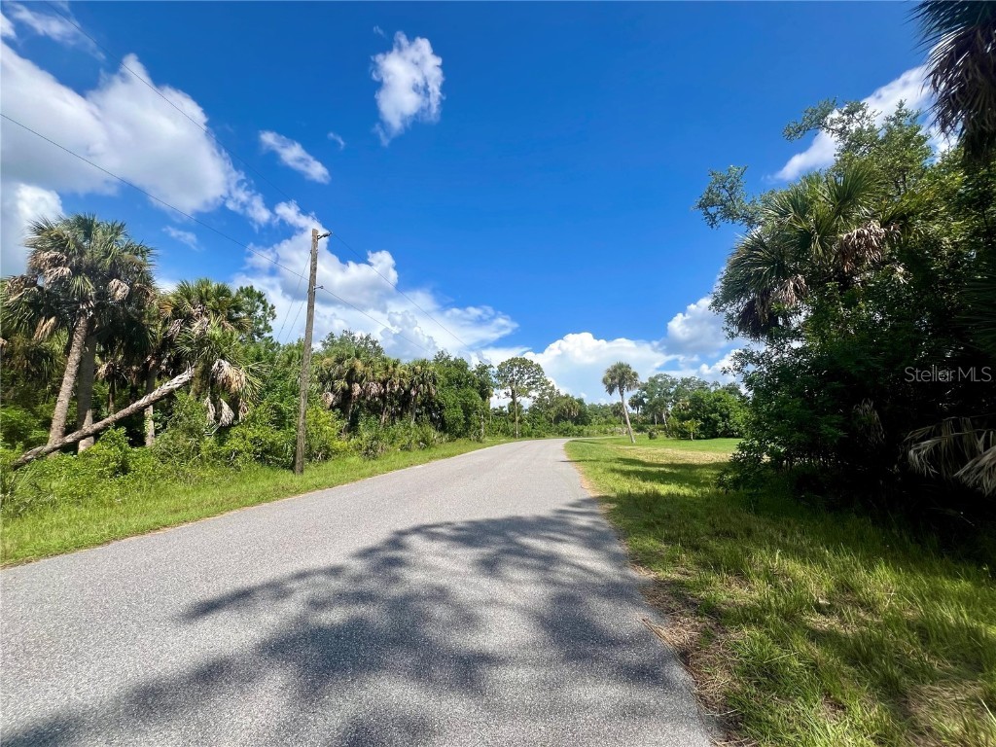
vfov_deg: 89.9
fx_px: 374
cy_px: 374
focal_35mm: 13
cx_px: 498
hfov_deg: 106.2
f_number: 1.8
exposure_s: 1/2481
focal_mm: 1.57
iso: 32
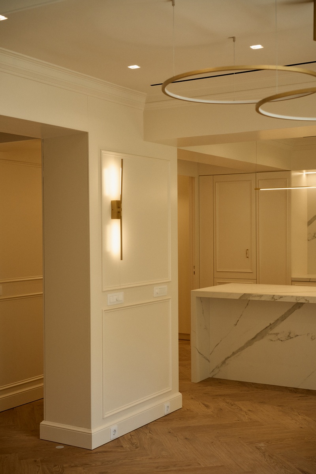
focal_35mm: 50
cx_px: 158
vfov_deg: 39.6
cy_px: 237
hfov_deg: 27.0
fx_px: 658
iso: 640
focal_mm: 50
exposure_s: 1/400
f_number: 3.5
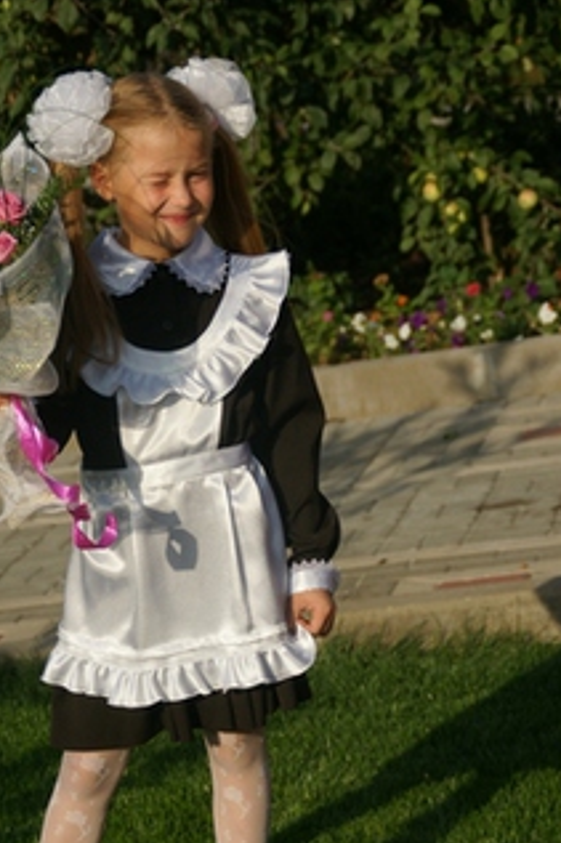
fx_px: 3486
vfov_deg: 13.8
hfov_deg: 9.2
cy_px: 527
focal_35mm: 149
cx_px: 170
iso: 200
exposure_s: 1/1250
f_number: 5.6
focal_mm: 70
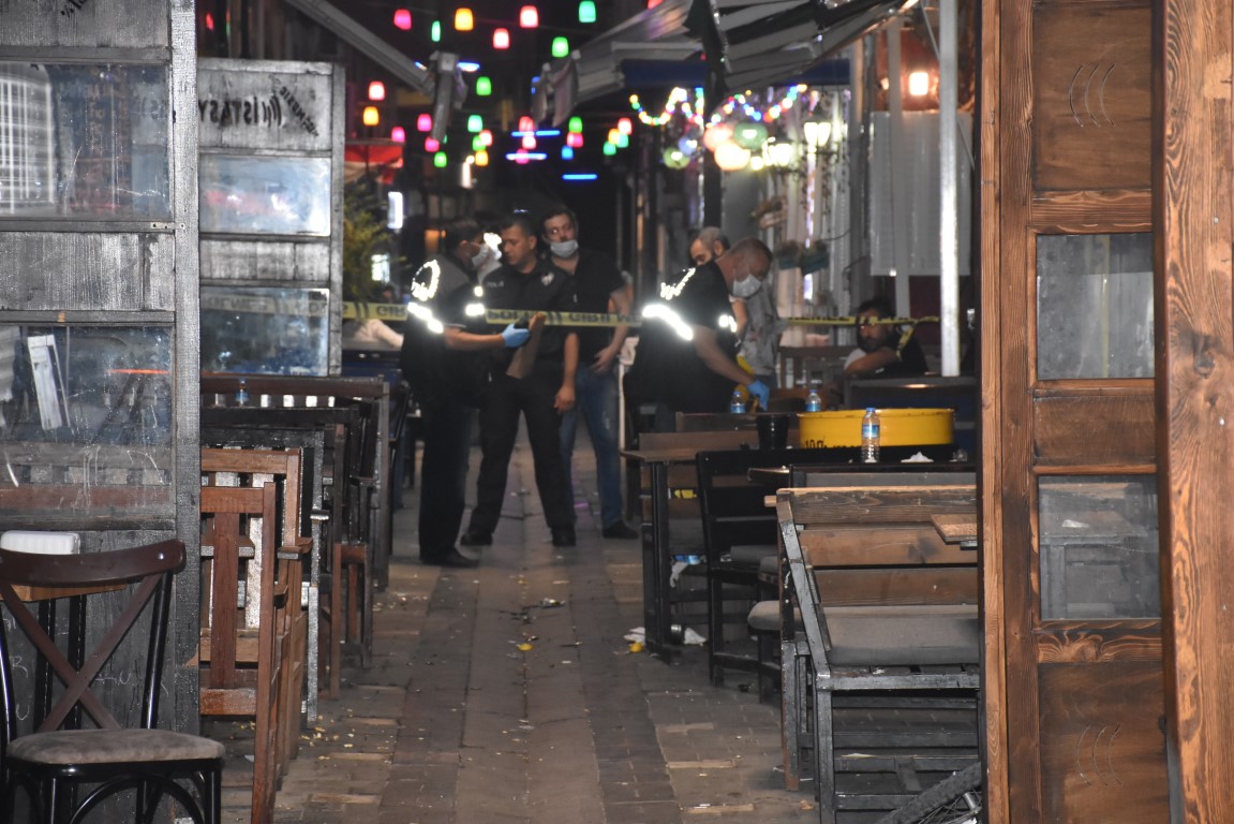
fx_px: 4886
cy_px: 412
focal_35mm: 142
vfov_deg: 9.6
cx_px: 617
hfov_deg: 14.4
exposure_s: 1/60
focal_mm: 95
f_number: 7.1
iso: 3200
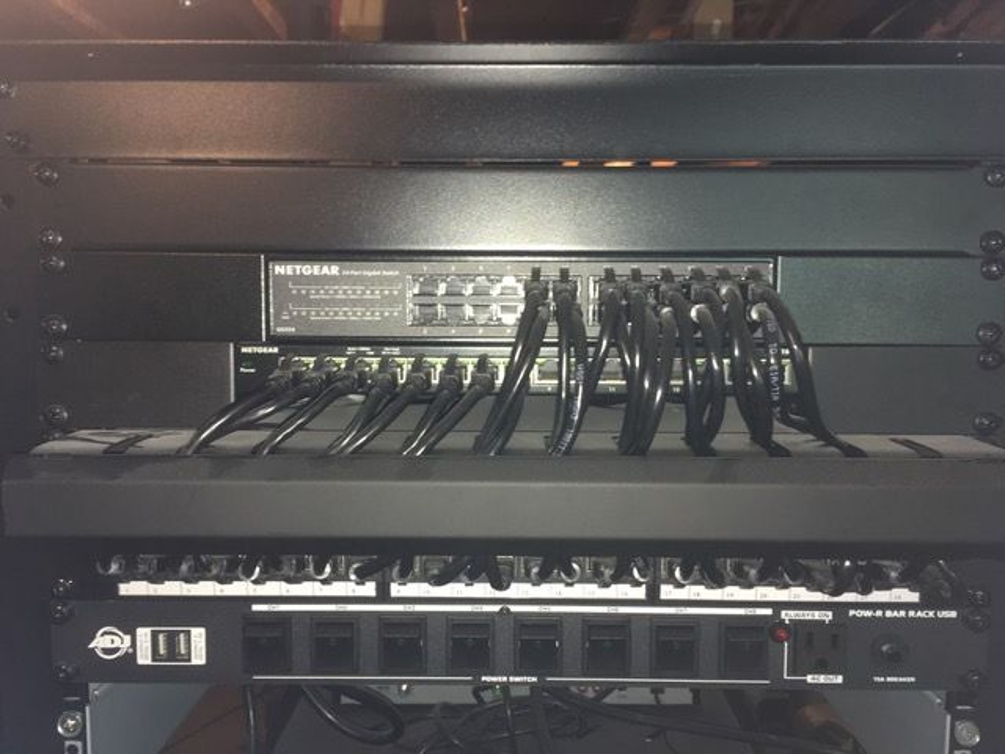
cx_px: 502
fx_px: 842
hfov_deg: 61.7
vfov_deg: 48.2
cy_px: 377
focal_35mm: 29
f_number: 2.2
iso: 40
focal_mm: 4.15
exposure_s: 1/16
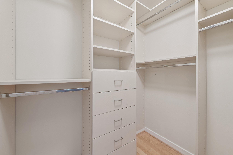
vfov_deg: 81.2
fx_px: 91
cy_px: 78
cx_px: 116
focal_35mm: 14
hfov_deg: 104.3
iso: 250
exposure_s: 1/2.5
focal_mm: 14
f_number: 9
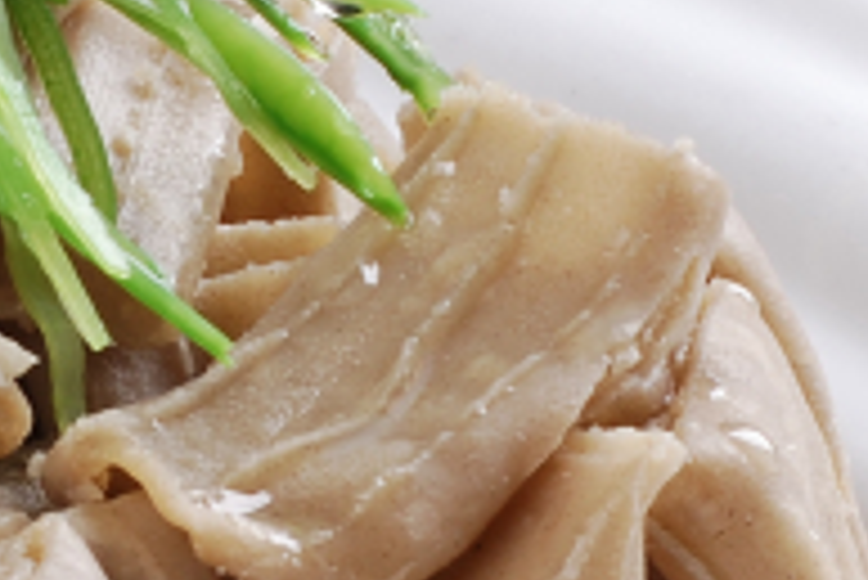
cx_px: -139
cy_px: 497
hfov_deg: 5.2
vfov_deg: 3.5
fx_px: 9579
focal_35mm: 397
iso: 100
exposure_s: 1/125
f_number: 14
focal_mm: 50
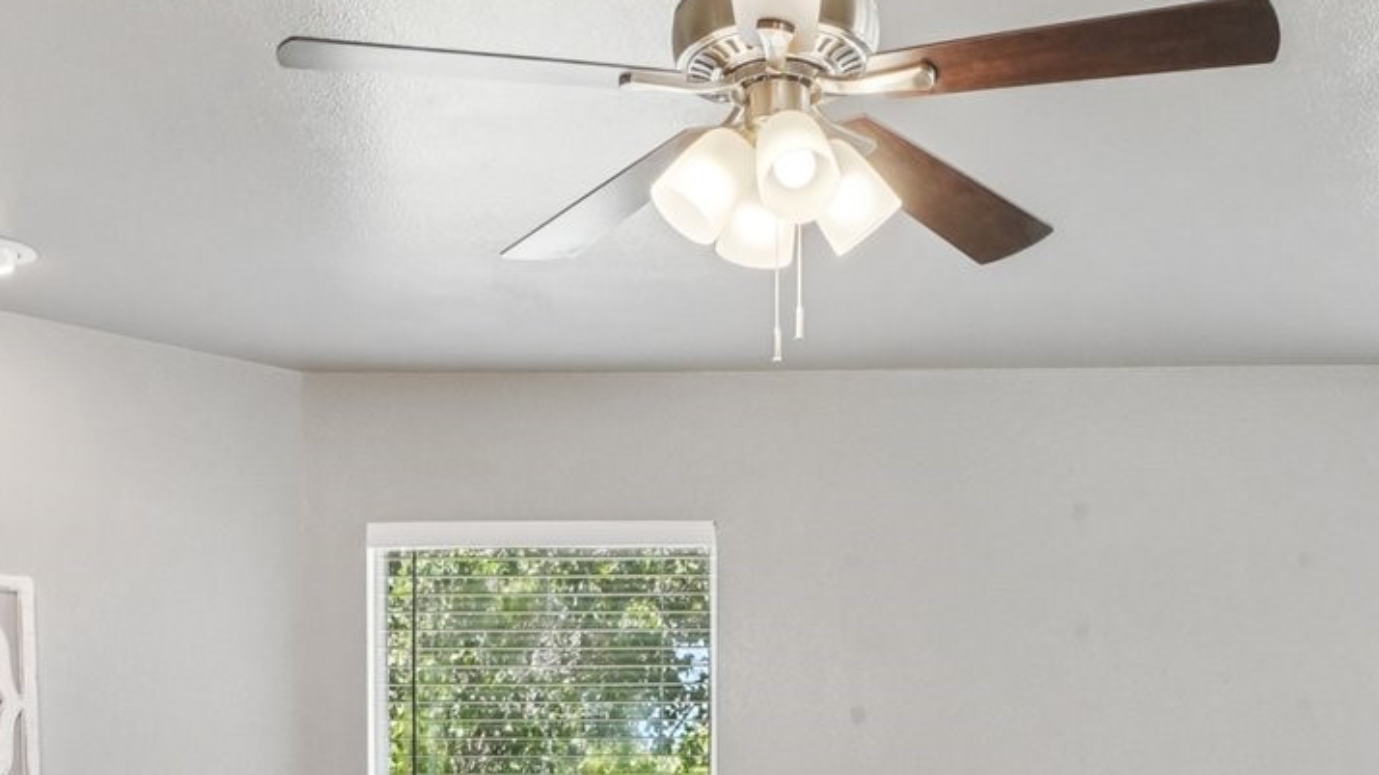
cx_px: 773
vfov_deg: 20.6
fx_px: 1974
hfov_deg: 38.4
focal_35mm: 54
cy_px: 957
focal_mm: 12
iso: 400
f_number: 8
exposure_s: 1/40
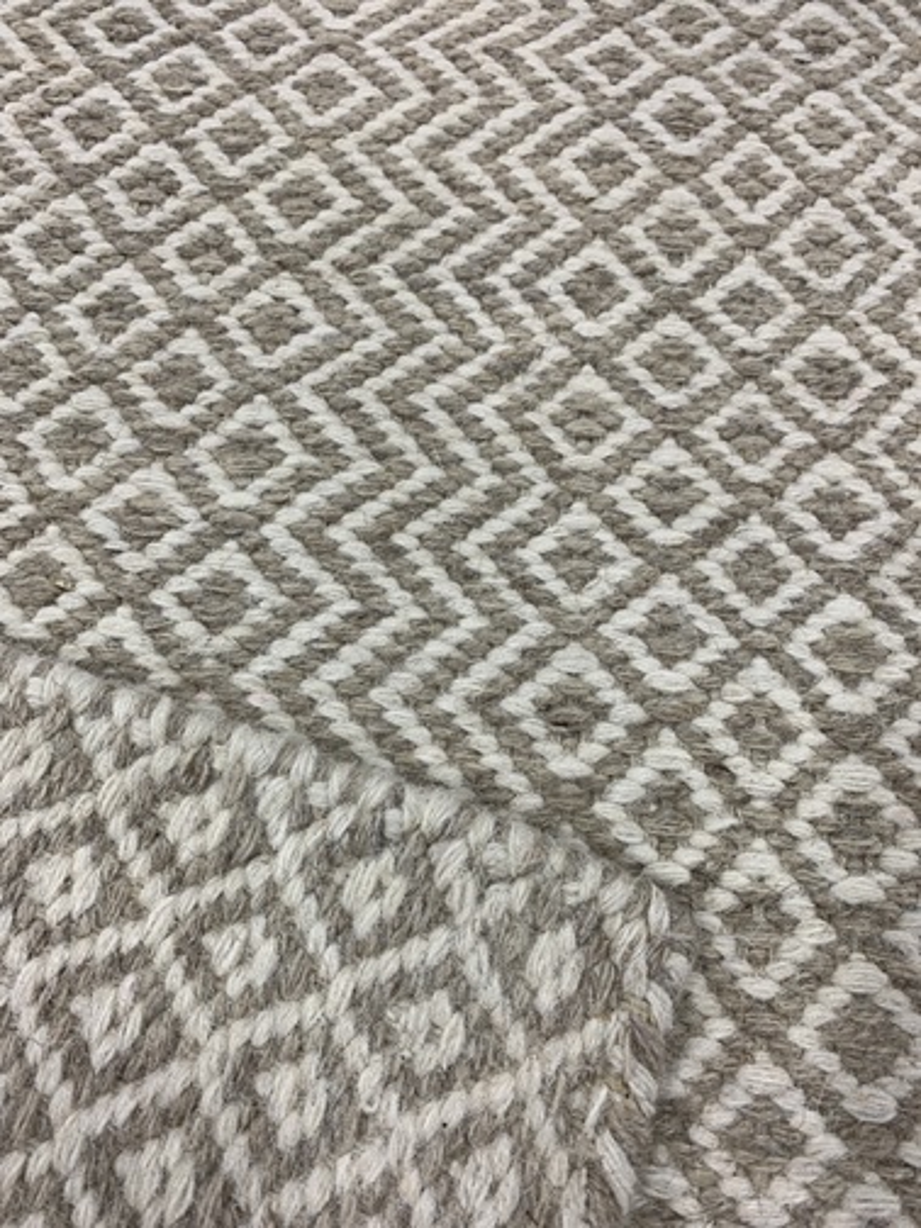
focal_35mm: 26
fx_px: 922
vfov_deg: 67.3
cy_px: 614
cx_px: 460
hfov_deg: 53.1
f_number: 1.8
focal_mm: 4.25
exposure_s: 1/100
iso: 50
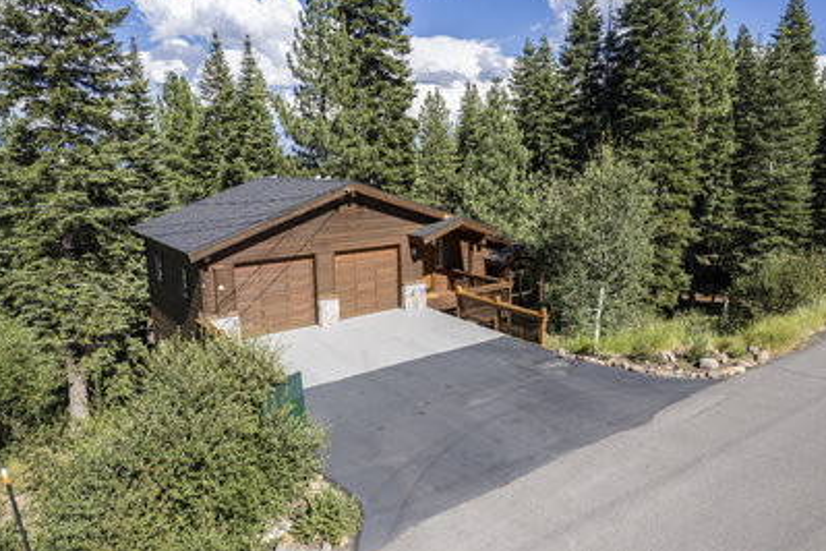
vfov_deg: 53.1
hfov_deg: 73.7
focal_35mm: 24
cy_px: 253
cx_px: 434
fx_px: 551
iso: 150
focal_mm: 8.38
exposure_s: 1/2000
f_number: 2.8
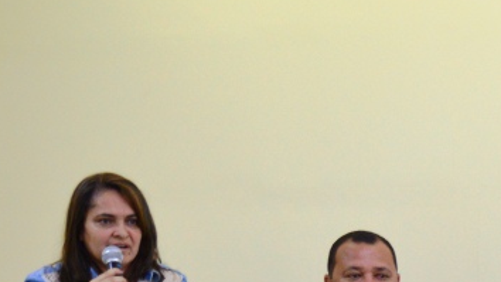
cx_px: 607
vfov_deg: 10.7
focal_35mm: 109
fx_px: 1448
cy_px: 444
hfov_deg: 18.6
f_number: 4
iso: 800
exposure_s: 1/40
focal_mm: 24
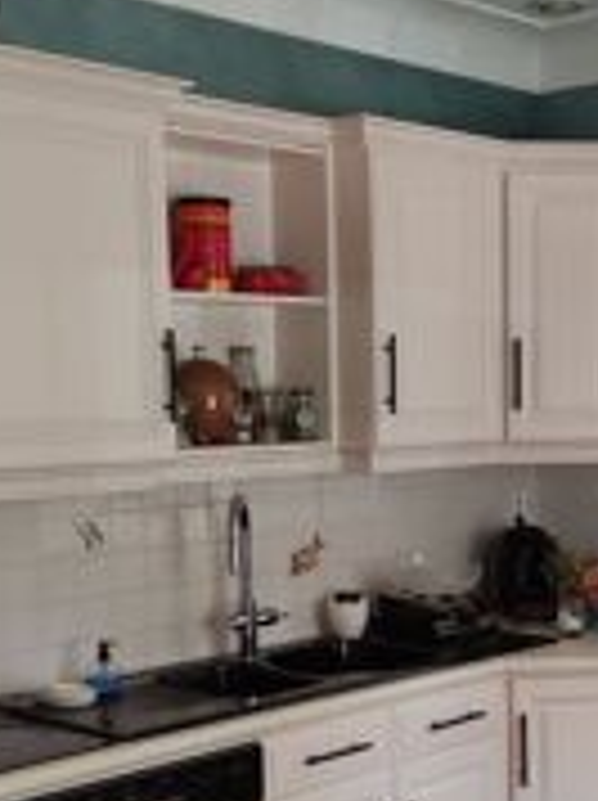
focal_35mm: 60
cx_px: 468
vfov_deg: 31.7
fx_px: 1385
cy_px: 598
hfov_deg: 24.0
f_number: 1.89
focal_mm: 5.43
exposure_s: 1/100
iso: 90
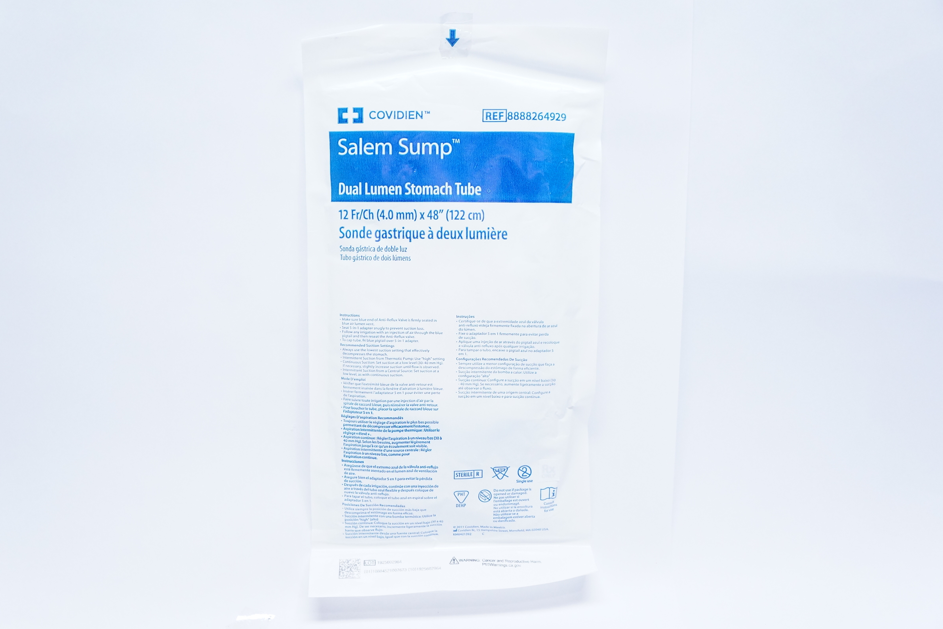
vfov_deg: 38.9
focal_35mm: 34
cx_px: 458
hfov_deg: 55.8
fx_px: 891
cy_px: 321
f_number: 5
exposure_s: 1/125
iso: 1600
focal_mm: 22
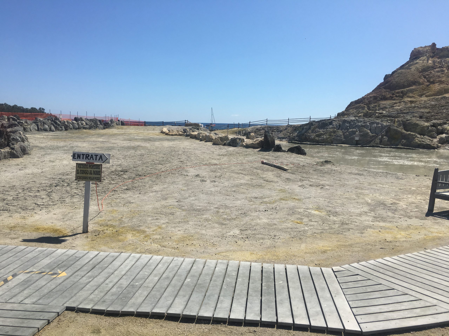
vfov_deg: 48.2
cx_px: 224
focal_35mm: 29
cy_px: 168
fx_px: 376
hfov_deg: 61.7
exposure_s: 1/3077
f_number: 2.2
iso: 25
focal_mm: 4.15
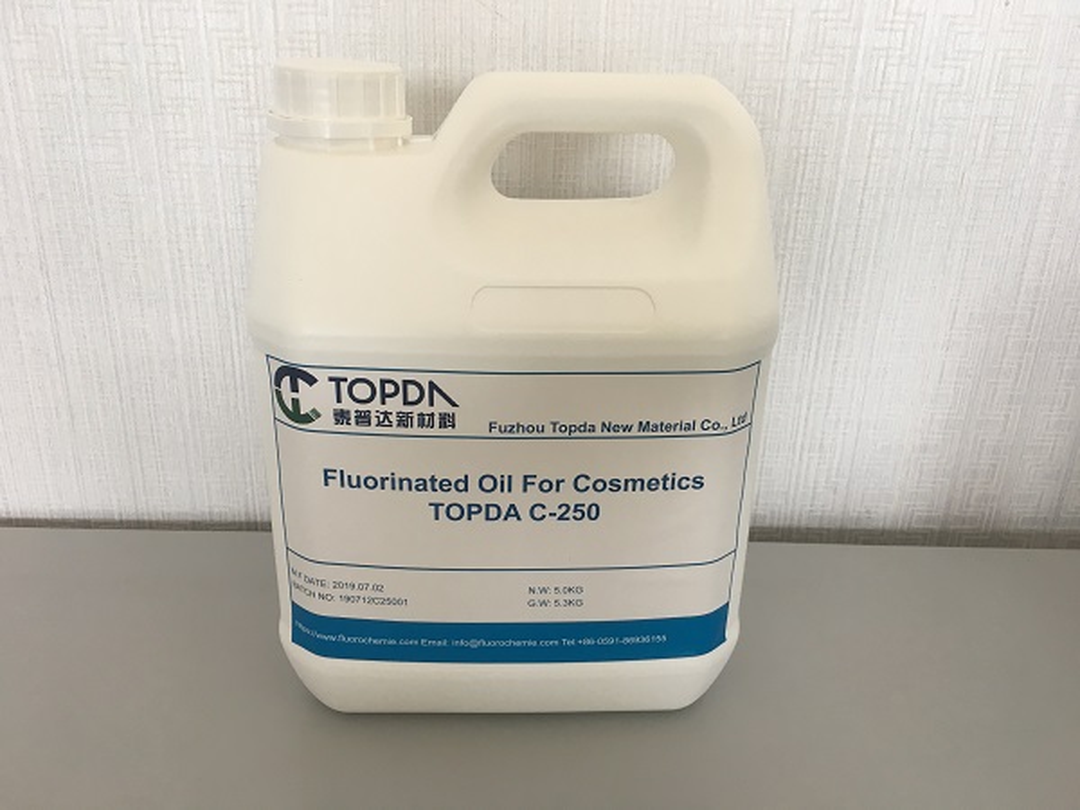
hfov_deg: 61.7
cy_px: 405
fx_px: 905
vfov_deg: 48.2
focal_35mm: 29
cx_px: 540
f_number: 2.2
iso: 25
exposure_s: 1/33
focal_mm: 4.15
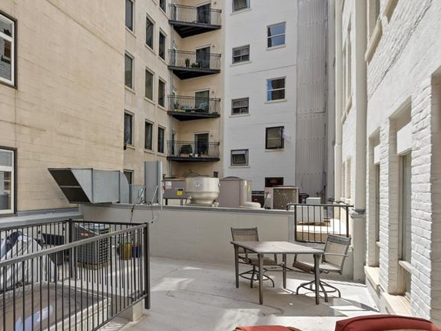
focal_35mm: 24
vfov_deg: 56.8
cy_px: 173
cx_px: 91
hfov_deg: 65.4
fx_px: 306
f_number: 8
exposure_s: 1/125
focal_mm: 14
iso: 320
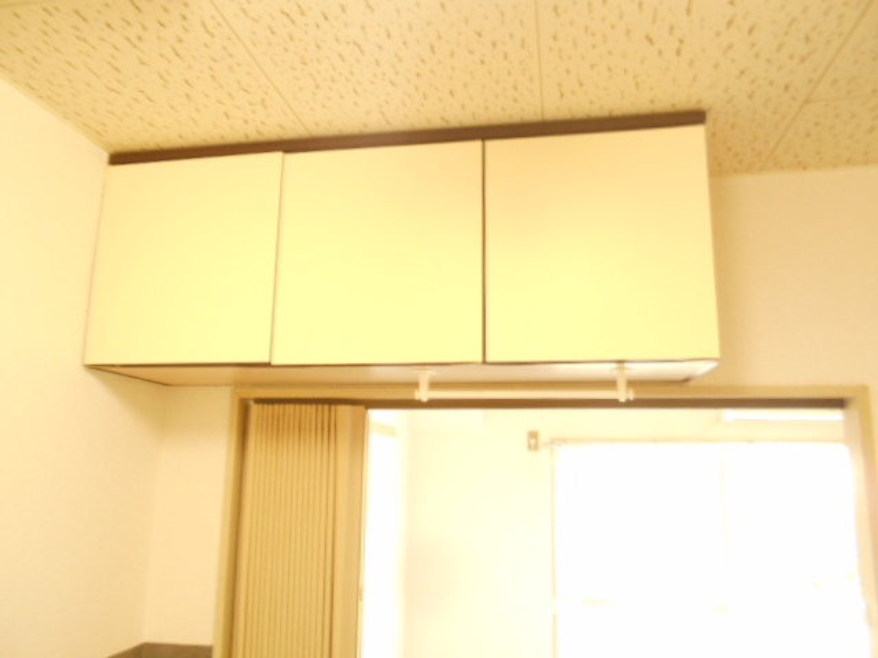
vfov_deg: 53.1
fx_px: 659
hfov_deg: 67.3
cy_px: 329
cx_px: 439
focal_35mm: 26
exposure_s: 1/8
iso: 400
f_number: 3.2
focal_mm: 4.6
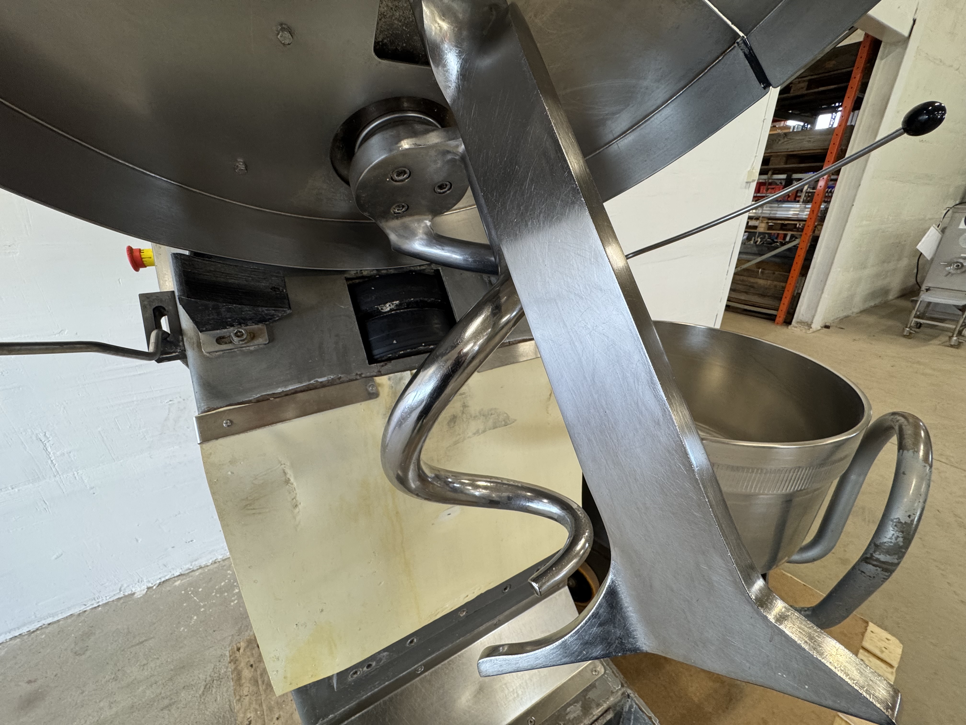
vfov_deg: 85.7
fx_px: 391
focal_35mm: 14
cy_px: 362
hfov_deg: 102.1
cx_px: 483
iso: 200
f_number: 2.2
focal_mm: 2.22
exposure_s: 1/100
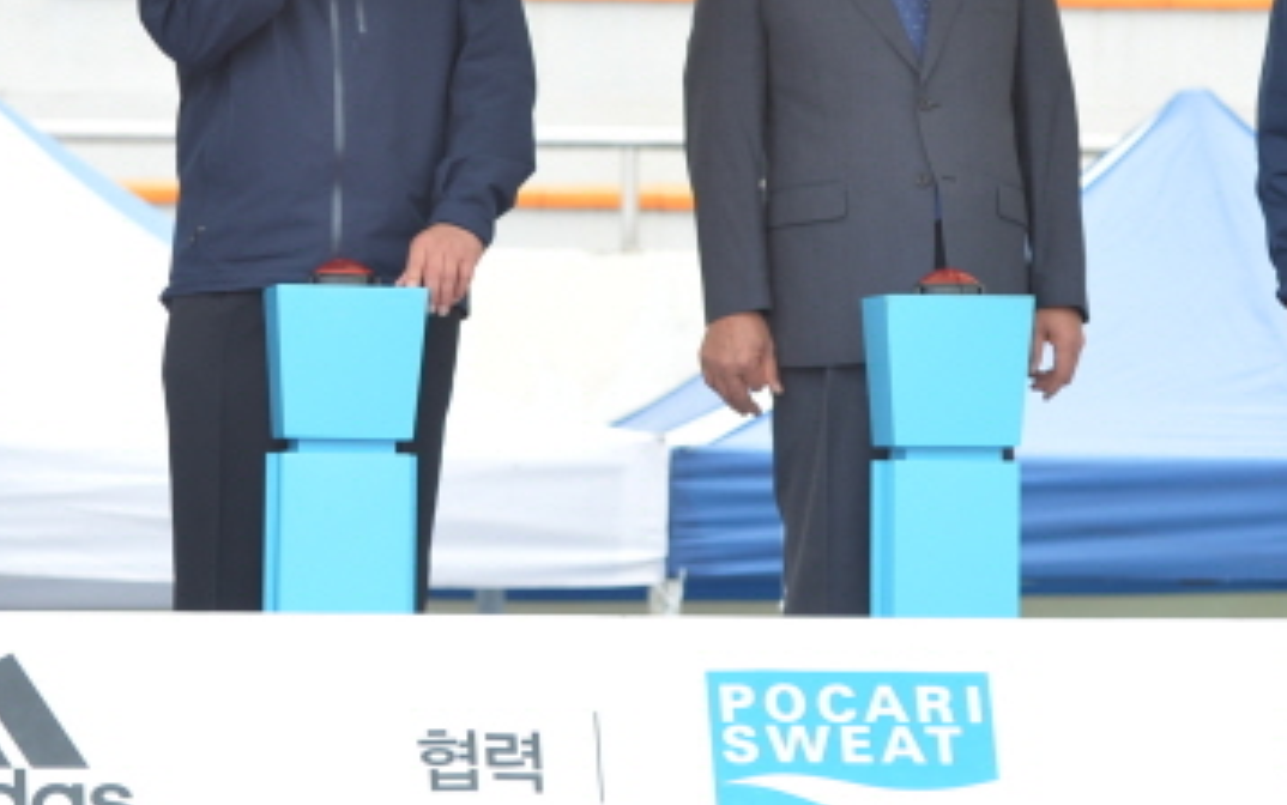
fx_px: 7122
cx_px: 403
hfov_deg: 10.3
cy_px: 58
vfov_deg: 6.5
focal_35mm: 203
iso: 160
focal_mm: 70
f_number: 4
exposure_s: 1/200
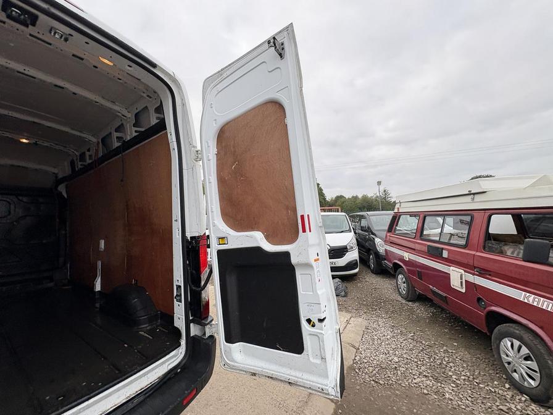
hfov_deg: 102.1
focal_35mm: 14
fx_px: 224
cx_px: 276
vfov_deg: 85.7
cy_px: 208
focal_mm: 2.22
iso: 40
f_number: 2.2
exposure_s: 1/114
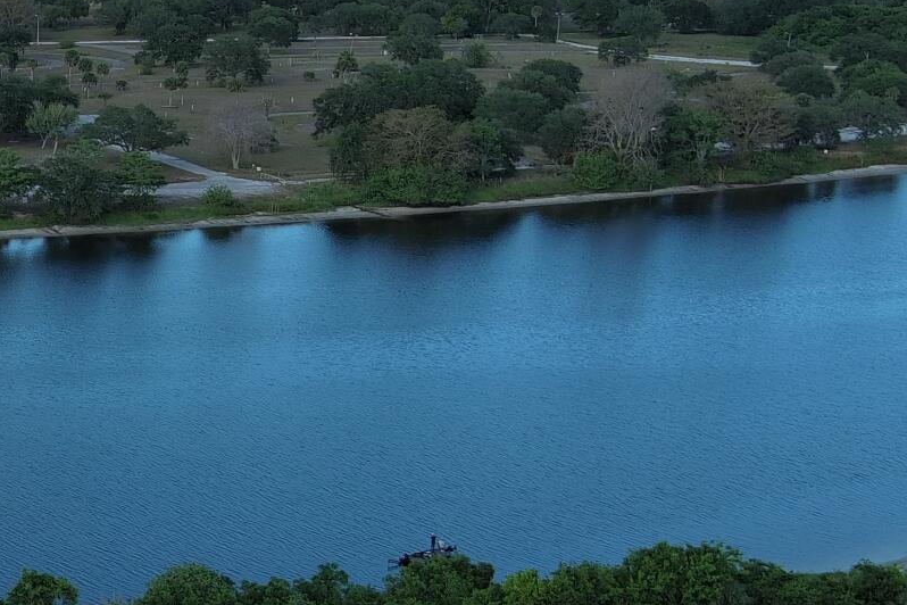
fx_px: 2746
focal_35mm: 109
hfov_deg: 17.8
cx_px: -207
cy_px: 379
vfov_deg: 12.6
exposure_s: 1/858
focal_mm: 10.57
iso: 100
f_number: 2.8
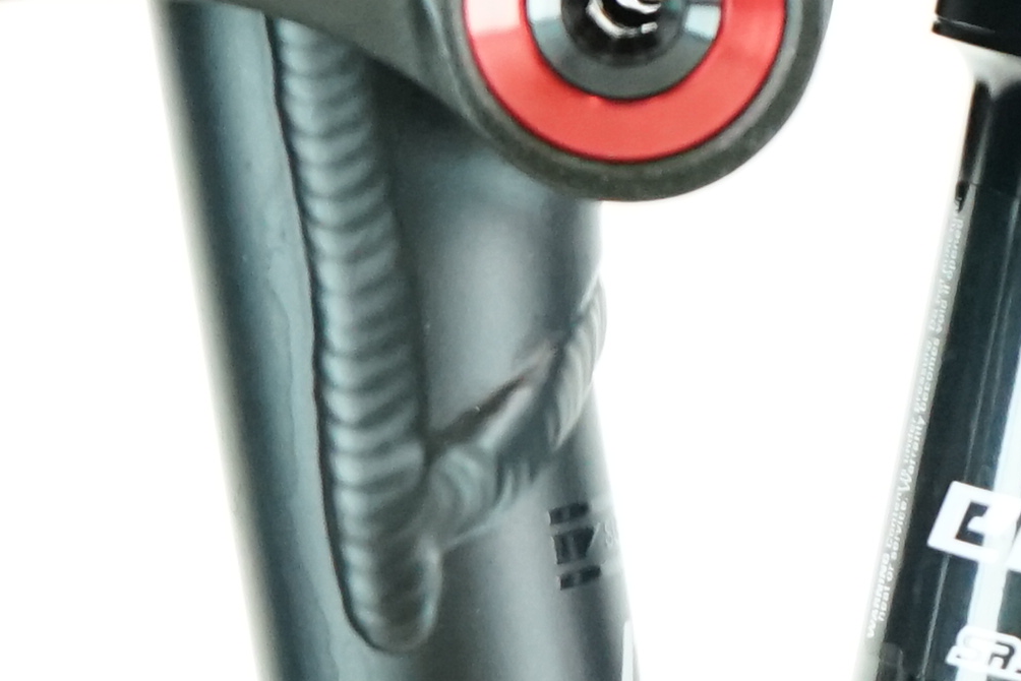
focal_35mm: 233
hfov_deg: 8.8
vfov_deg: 5.9
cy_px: 512
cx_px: 961
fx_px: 6610
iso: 2500
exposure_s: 1/200
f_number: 4
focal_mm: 39
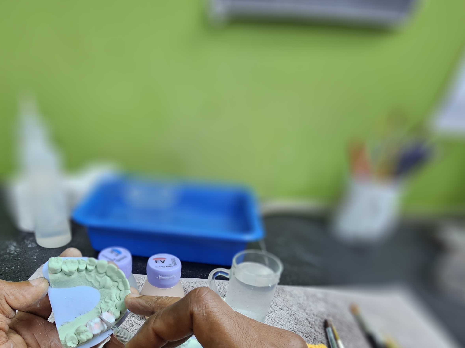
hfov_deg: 73.8
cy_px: 293
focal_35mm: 22
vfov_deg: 55.3
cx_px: 151
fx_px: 296
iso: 320
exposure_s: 1/50
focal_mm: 2.2
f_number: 2.2
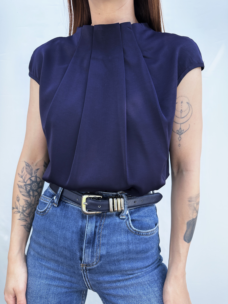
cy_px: 152
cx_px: 114
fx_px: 211
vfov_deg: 71.6
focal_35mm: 24
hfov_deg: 56.8
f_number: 1.78
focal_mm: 6.86
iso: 80
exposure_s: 1/421
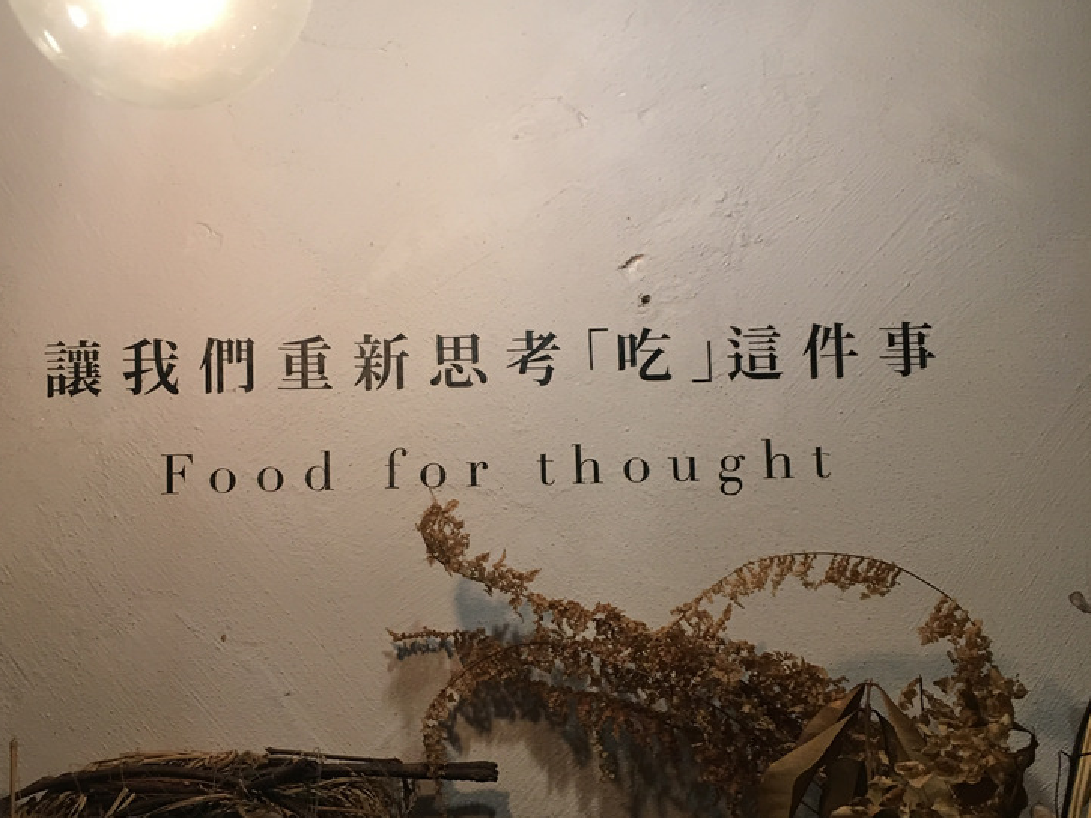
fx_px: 1009
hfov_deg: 56.7
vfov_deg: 44.1
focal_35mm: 32
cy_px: 436
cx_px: 495
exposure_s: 1/15
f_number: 2.2
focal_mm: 4.15
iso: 32
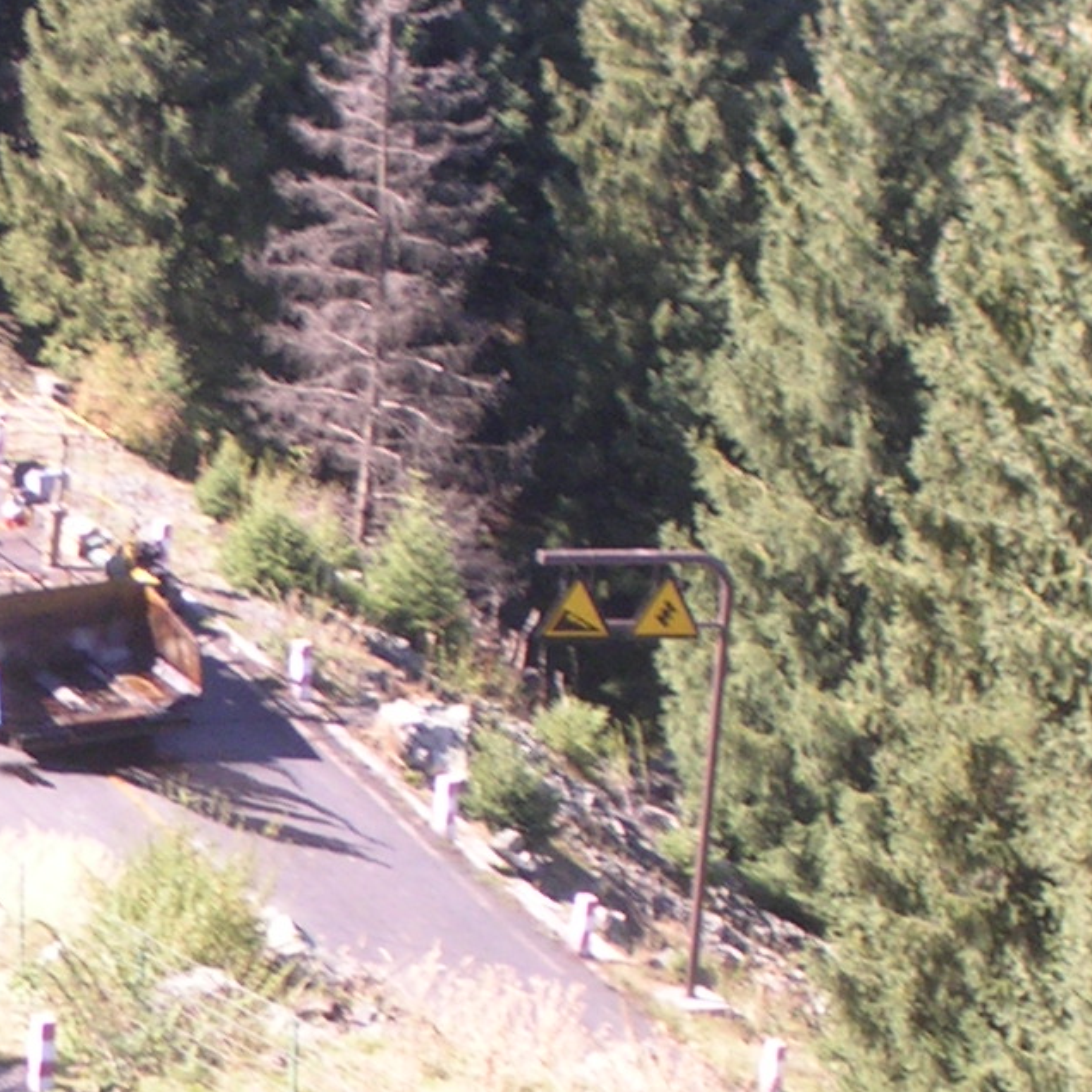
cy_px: 894
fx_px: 11706
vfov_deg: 5.3
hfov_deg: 5.3
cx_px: -504
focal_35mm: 328
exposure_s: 1/64.2
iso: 50
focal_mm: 17.4
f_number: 4.9
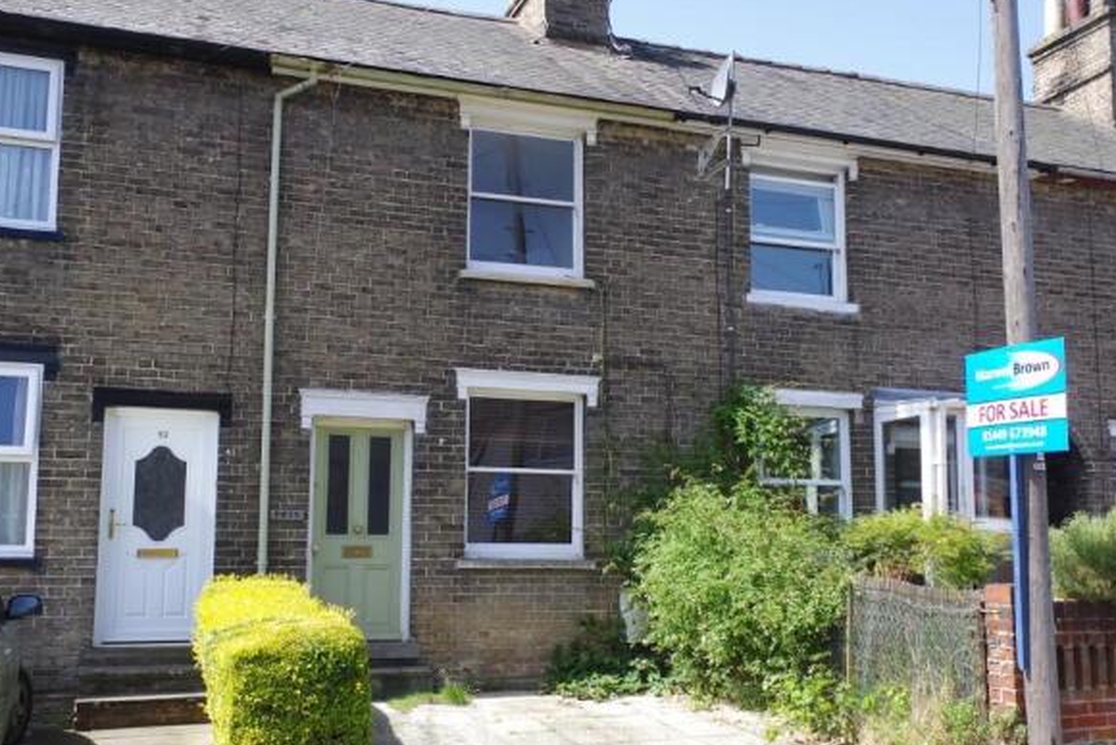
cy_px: 407
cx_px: 571
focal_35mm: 35
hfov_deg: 54.4
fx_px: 1085
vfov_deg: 37.8
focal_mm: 21.25
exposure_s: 1/500
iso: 800
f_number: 9
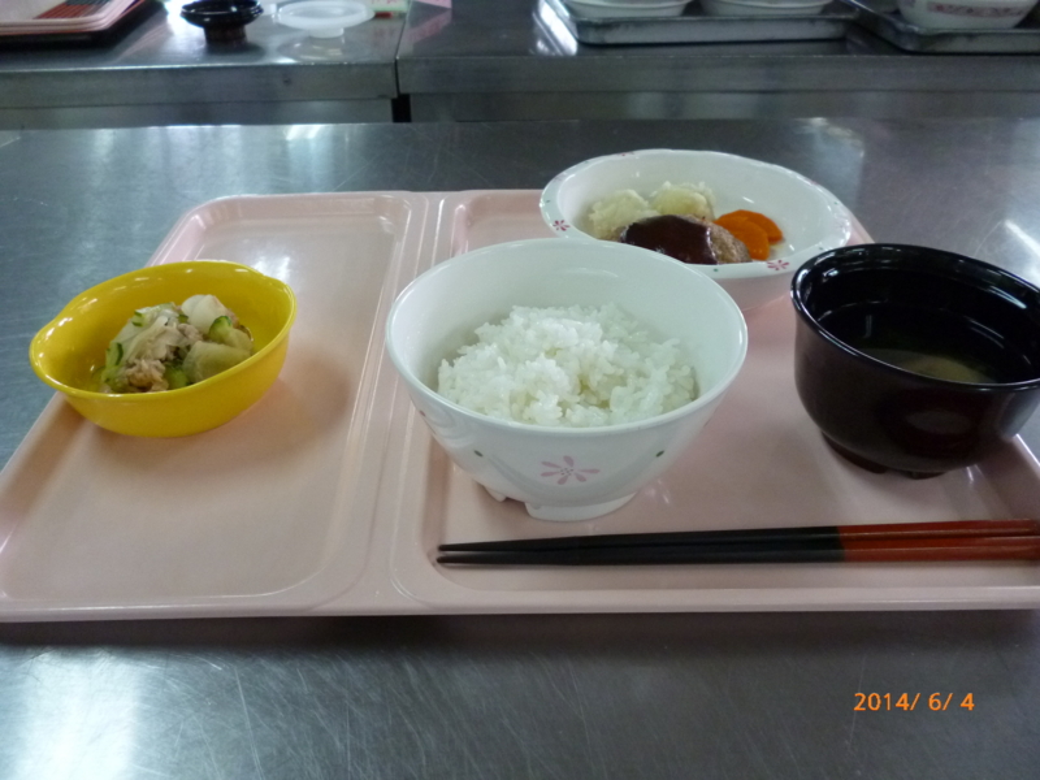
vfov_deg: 49.7
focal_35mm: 28
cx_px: 520
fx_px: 841
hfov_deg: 63.4
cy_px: 390
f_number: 3.1
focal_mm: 5
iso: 320
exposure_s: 1/60
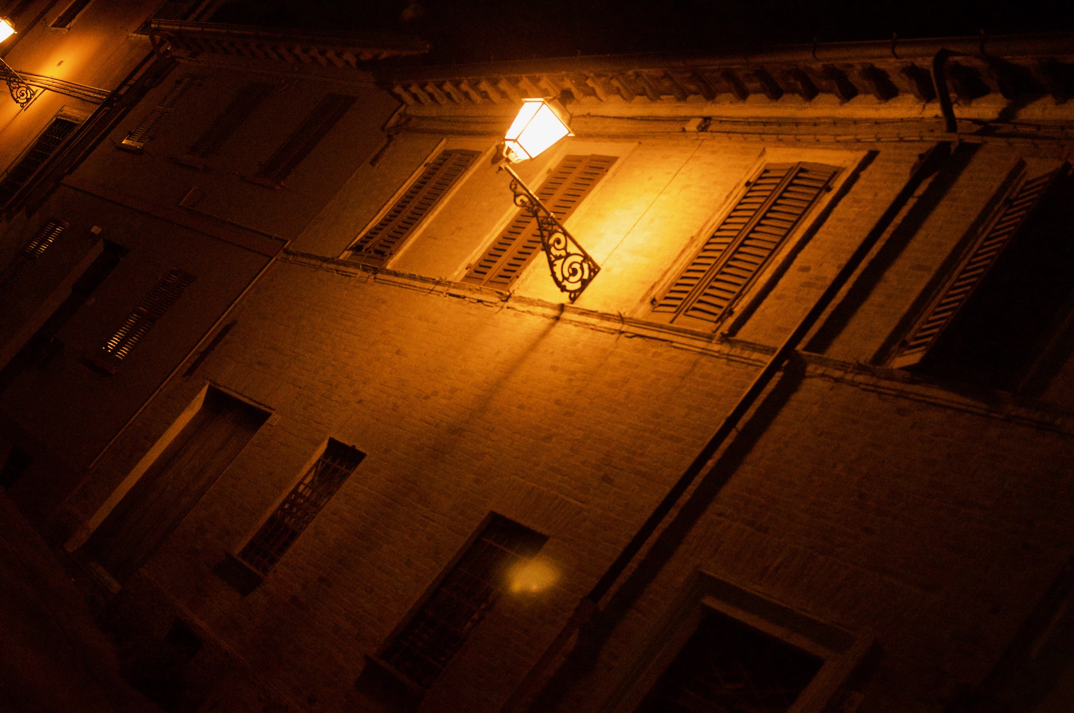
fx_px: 1565
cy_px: 356
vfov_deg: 25.7
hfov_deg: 37.9
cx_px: 537
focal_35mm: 52
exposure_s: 1/200
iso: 3200
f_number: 2.2
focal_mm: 35
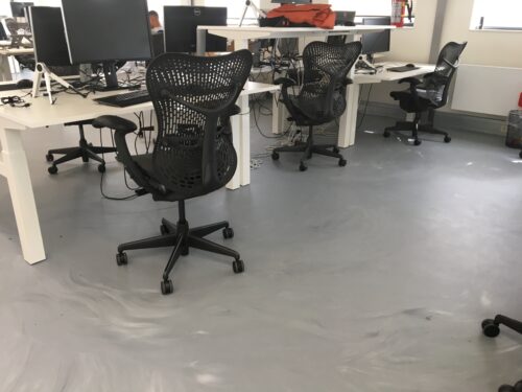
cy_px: 196
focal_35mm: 29
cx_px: 261
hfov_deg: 61.7
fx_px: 437
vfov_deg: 48.2
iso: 32
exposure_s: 1/33
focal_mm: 4.15
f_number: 2.2
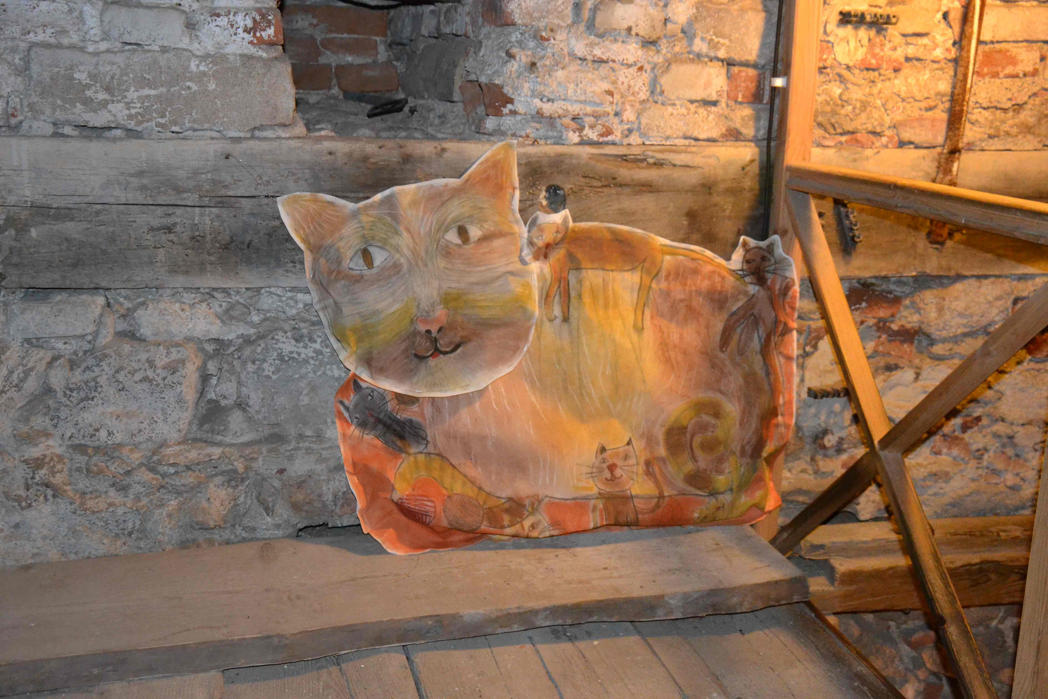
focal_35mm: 45
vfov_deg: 29.9
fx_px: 1310
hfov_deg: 43.6
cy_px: 350
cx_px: 524
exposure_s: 1/60
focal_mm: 30
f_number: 4.2
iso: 3200
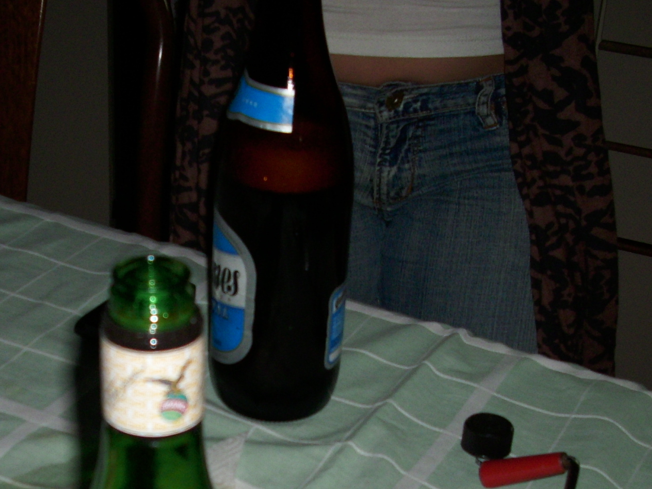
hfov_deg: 30.9
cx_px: 202
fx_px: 1168
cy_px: 427
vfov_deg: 23.1
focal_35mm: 62
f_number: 2.8
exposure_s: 1/60
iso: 50
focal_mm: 6.2
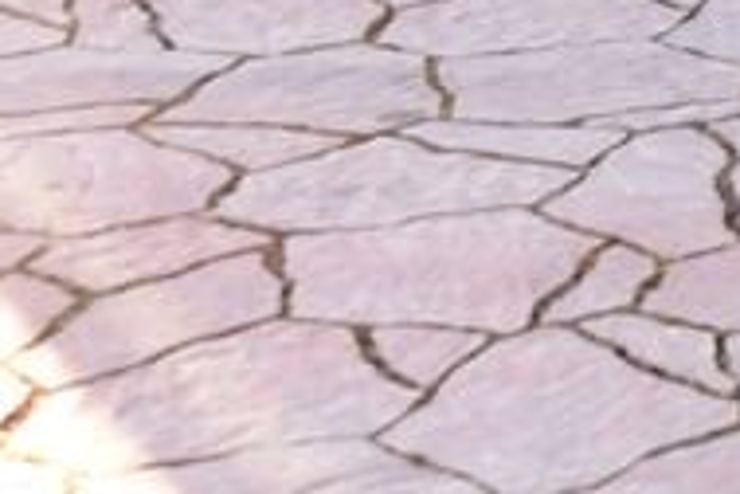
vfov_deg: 6.3
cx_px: 1785
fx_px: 4234
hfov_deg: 9.0
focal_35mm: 206
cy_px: -831
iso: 500
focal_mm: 38
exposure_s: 1/100
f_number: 5
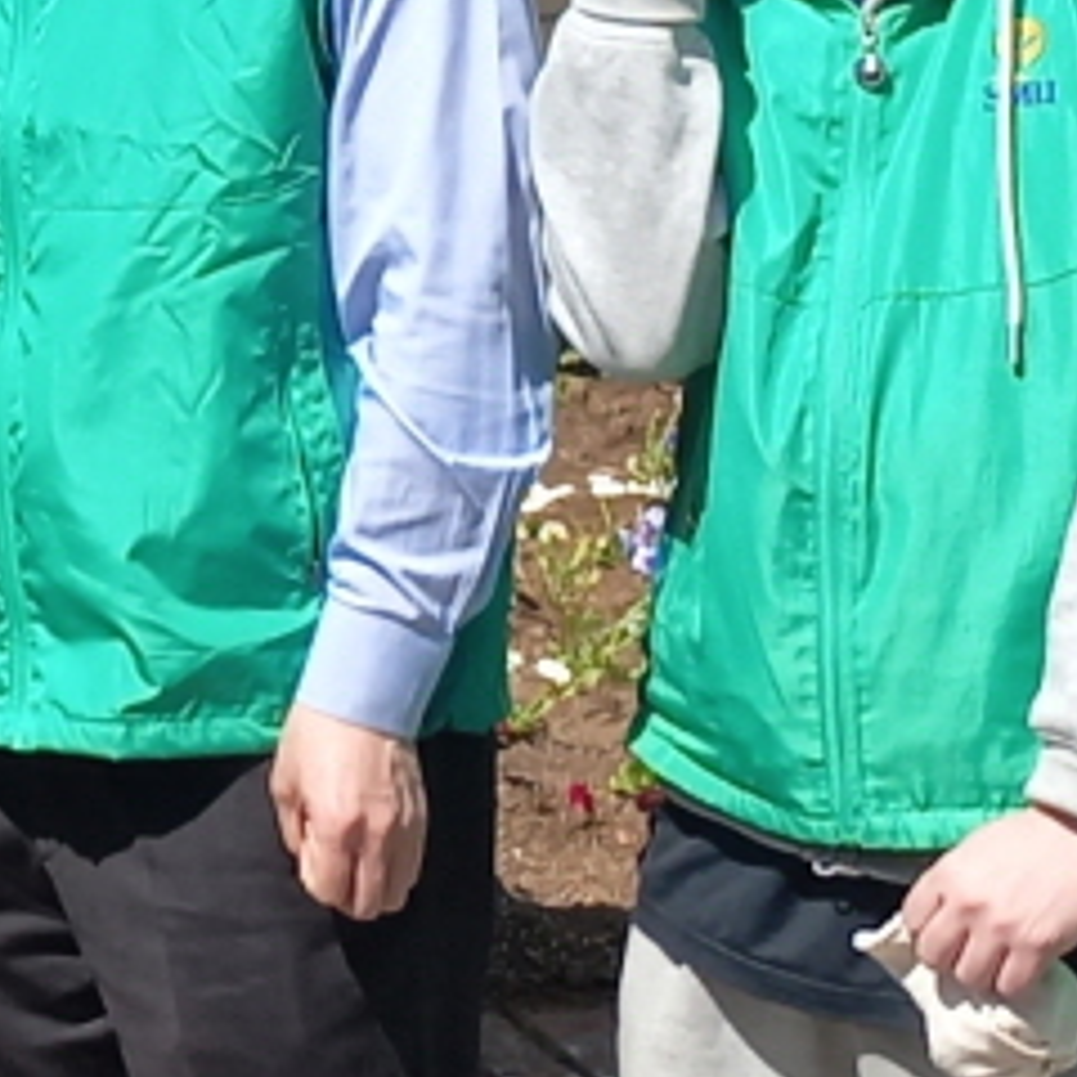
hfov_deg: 8.9
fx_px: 6477
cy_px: -933
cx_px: -1131
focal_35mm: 184
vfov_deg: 9.0
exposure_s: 1/469
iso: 25
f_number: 1.8
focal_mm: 4.6
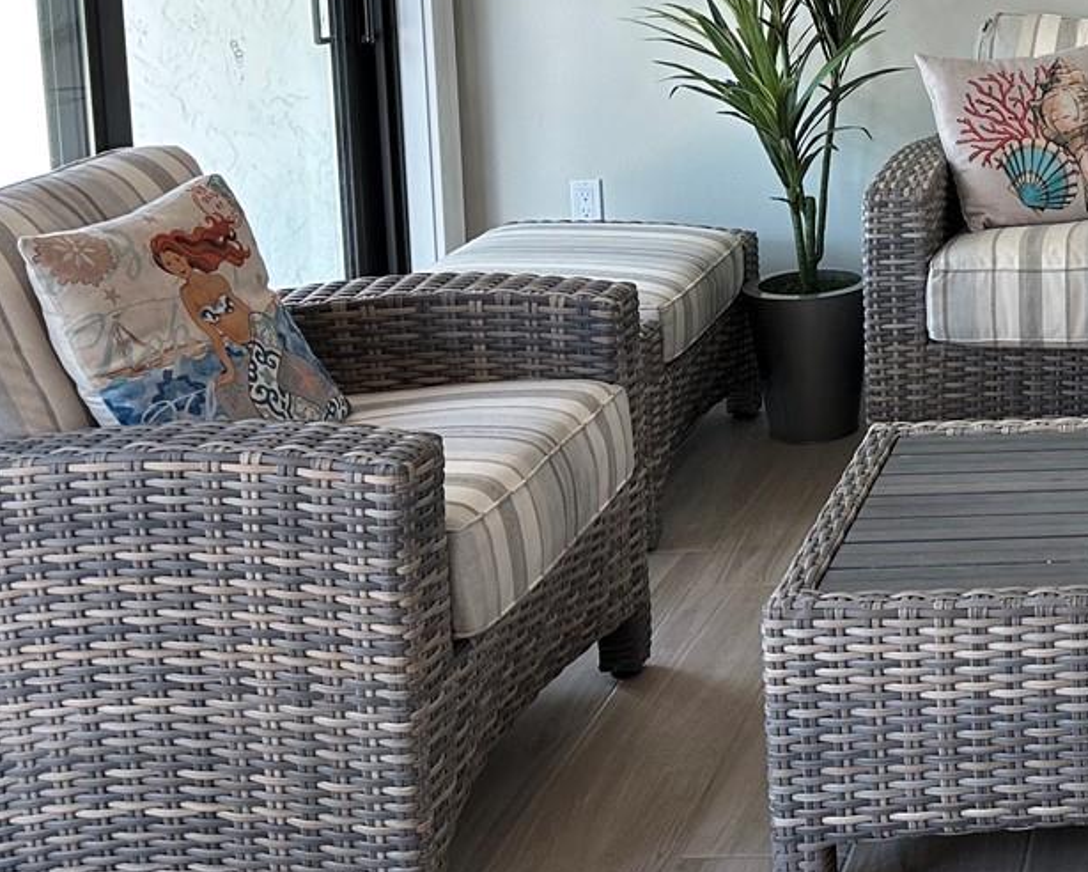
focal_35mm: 61
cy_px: -43
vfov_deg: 23.7
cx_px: 1269
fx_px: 1965
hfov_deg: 27.6
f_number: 1.78
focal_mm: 6.86
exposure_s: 1/120
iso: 100
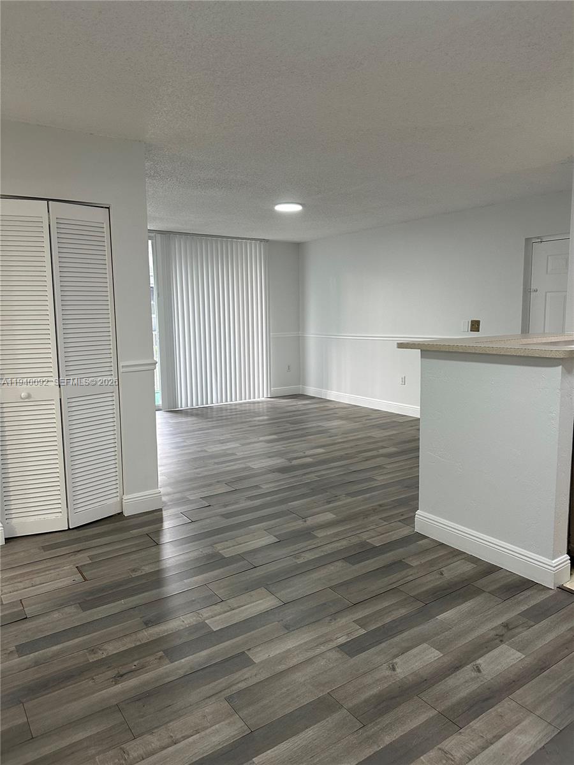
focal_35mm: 24
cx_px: 287
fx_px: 531
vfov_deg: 71.6
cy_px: 382
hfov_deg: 56.8
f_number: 1.78
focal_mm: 6.86
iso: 200
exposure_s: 1/120
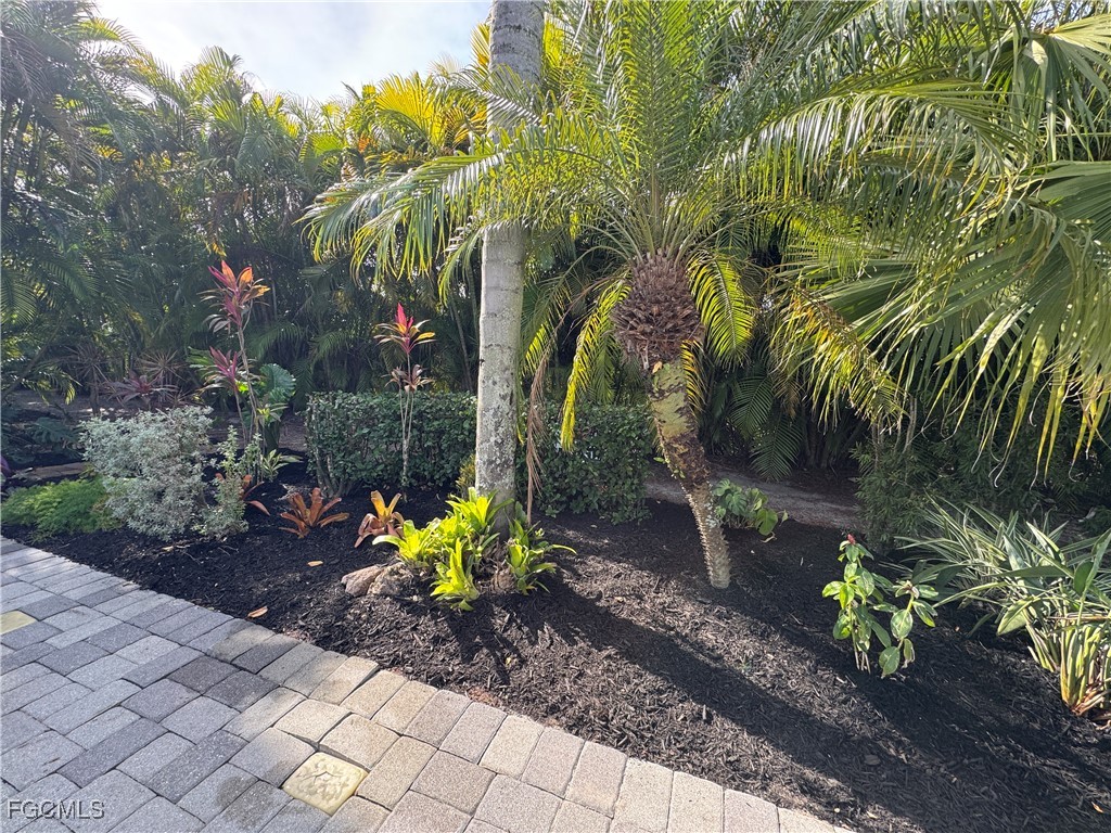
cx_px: 556
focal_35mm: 14
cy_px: 416
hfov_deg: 102.1
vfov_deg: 85.7
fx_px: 449
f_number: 2.2
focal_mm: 2.22
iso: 40
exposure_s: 1/202
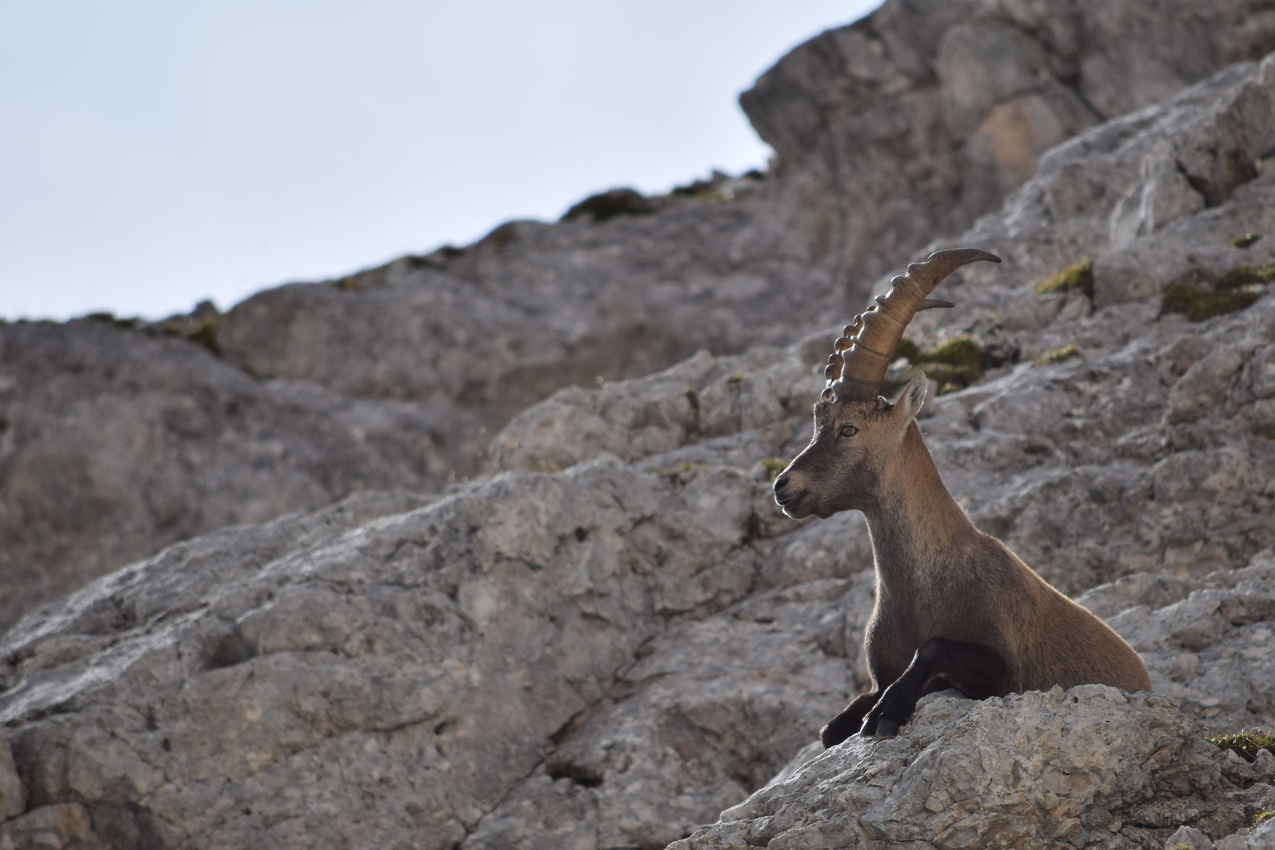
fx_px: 18591
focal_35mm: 525
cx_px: 739
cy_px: 476
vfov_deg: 2.6
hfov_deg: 3.9
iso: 100
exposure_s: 1/800
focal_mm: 300
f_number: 5.6
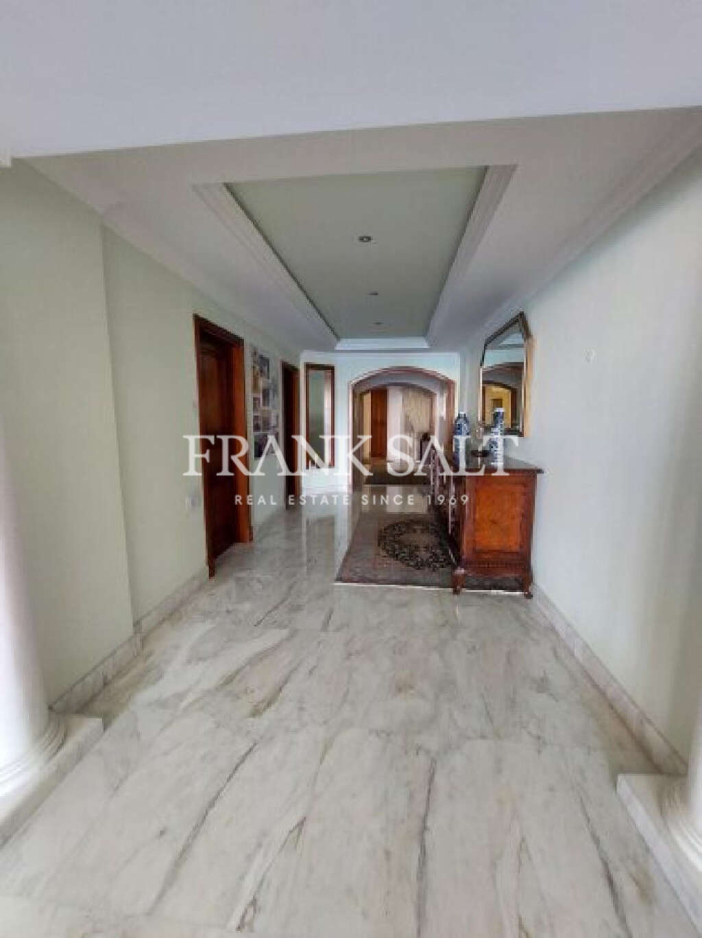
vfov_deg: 106.2
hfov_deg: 89.9
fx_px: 352
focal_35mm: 13
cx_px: 351
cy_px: 469
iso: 400
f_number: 2.2
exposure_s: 1/25
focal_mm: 1.74
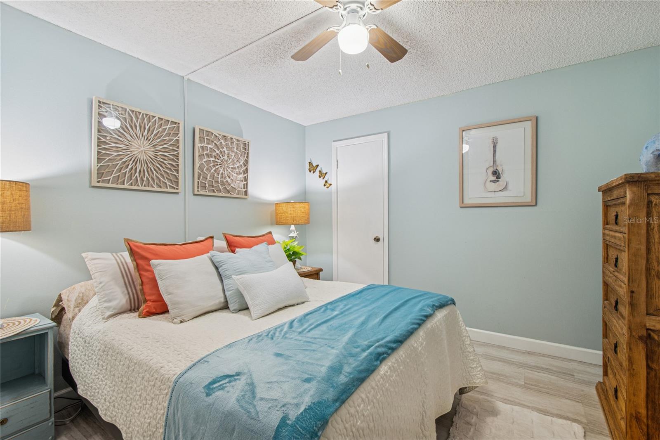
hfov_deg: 100.4
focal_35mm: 15
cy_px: 220
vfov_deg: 77.3
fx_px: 275
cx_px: 330
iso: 100
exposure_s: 1
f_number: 8
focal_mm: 10
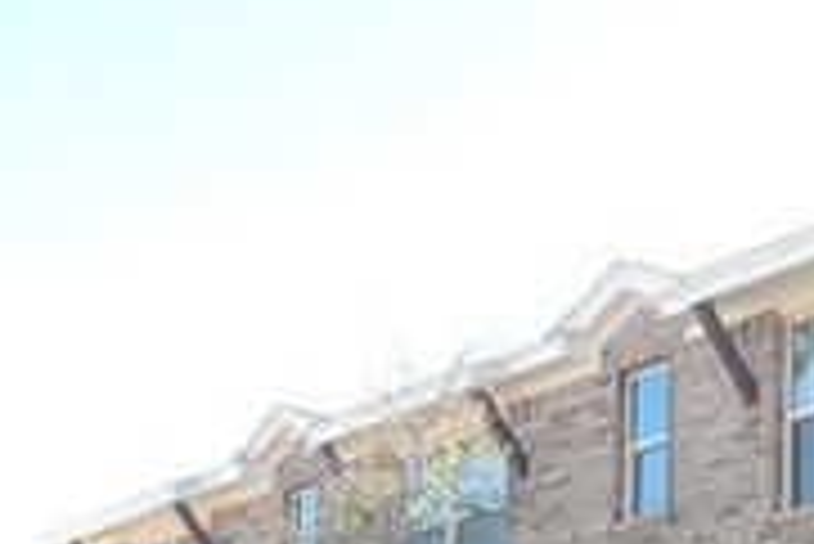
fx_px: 2014
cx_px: 940
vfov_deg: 14.7
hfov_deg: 21.4
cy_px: 726
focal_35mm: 89
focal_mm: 5.6
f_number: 3.2
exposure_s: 1/320
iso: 125
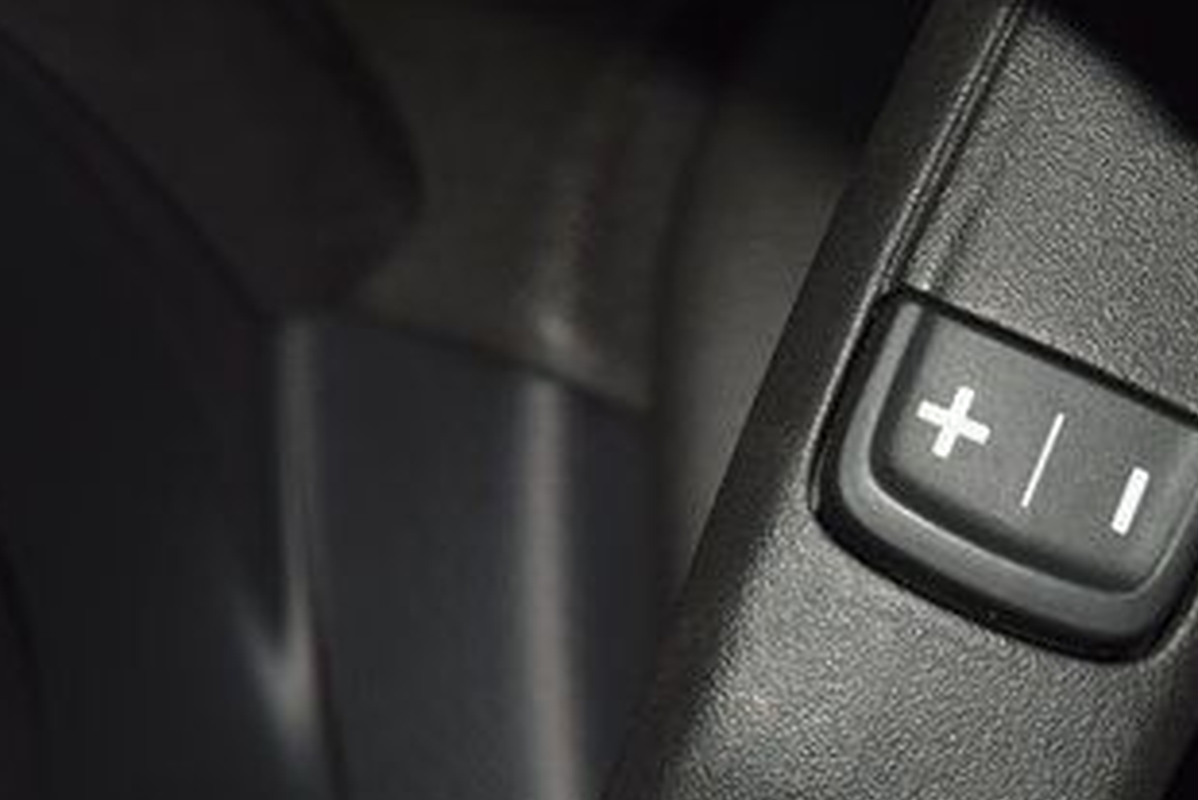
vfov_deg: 6.3
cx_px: 904
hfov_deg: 9.5
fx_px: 7224
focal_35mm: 217
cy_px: 473
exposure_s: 1/125
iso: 100
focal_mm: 70
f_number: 8
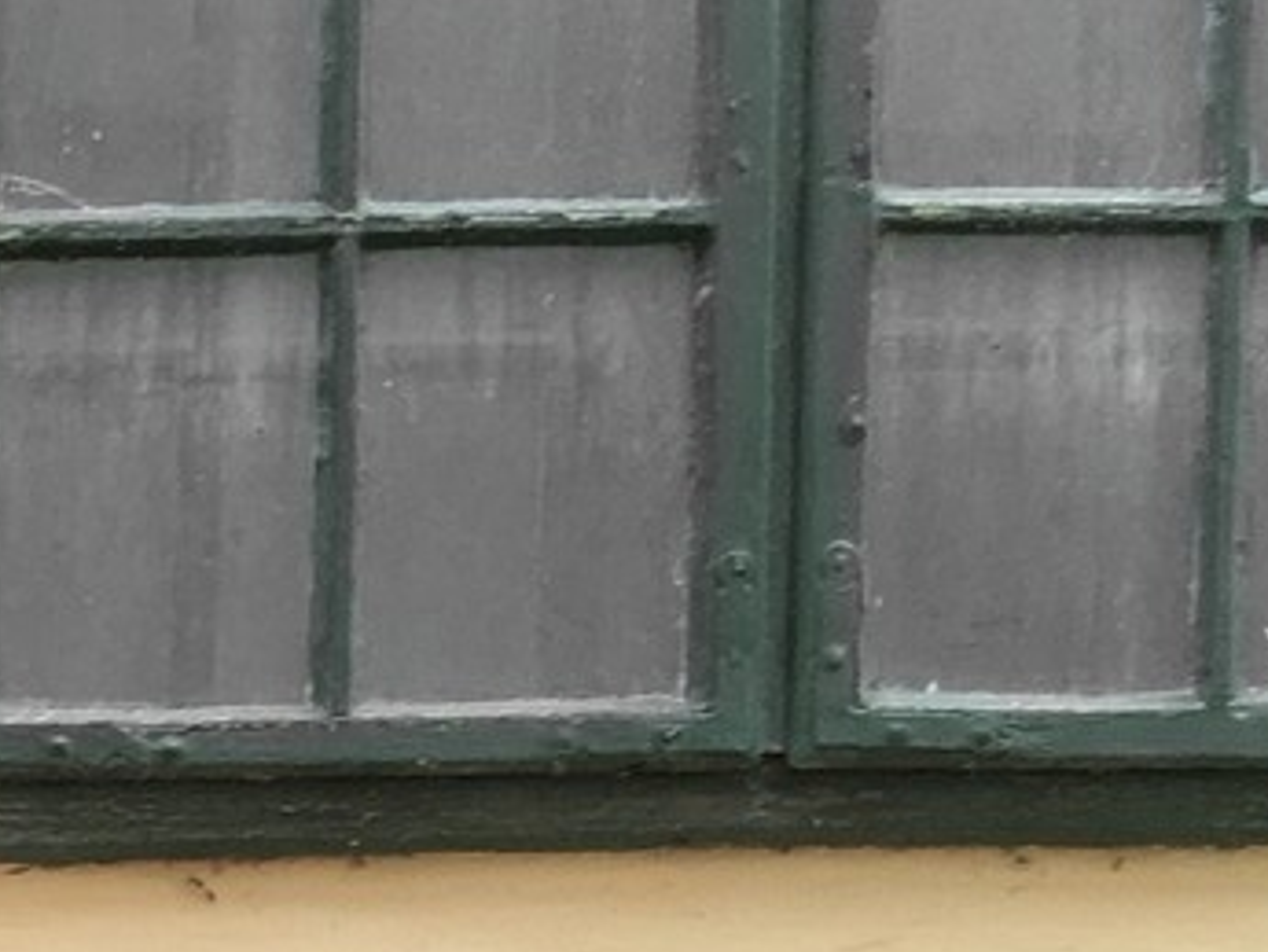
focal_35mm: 126
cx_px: -1213
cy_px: 1976
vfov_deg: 10.7
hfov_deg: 13.5
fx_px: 4617
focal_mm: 4.15
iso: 25
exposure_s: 1/152
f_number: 2.2
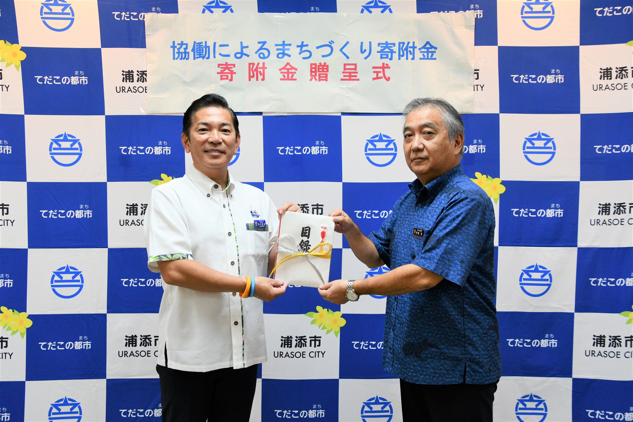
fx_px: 633
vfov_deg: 36.9
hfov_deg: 53.1
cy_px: 211
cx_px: 316
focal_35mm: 36
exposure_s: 1/125
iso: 1250
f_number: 5.6
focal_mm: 24
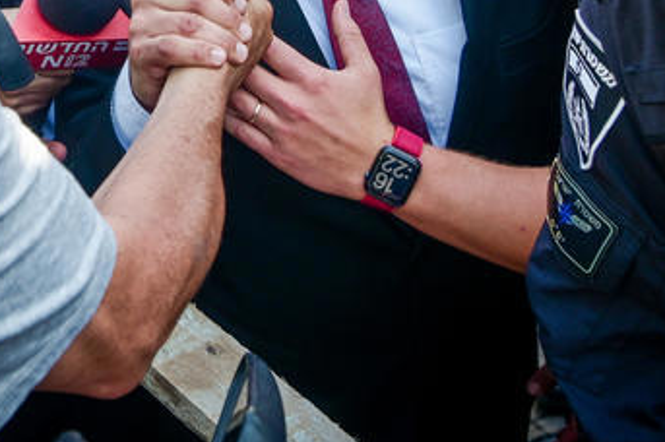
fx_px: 1292
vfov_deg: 18.7
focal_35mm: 70
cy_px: -45
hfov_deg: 28.6
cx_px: 206
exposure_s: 1/250
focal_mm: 30
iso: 500
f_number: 5.6
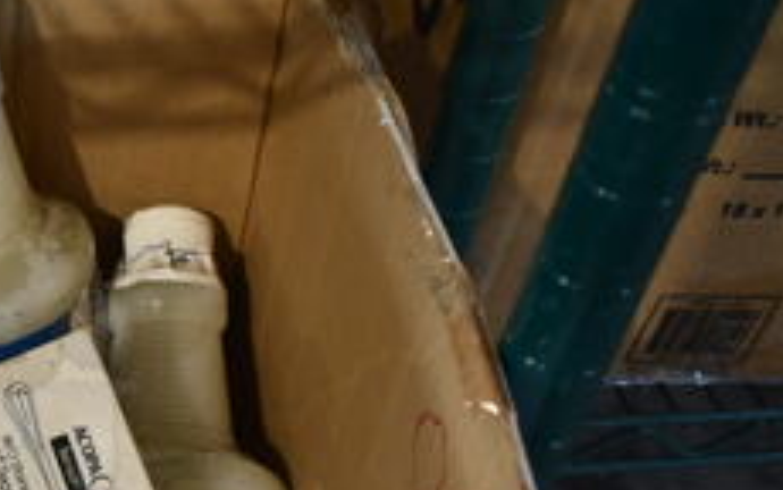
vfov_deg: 17.5
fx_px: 1559
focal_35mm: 73
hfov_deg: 25.8
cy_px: 466
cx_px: -106
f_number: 3.5
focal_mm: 18
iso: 640
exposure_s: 1/30
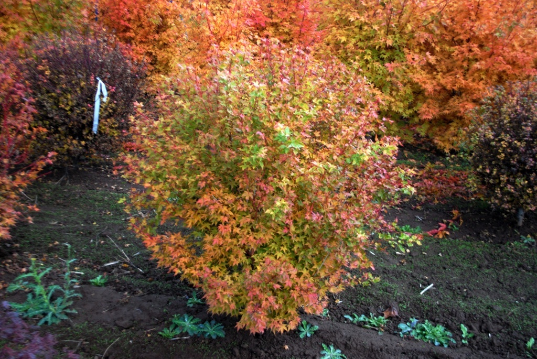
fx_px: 582
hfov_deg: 49.5
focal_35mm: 39
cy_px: 180
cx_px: 268
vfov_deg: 34.3
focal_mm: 26
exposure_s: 1/125
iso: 360
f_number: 4.2
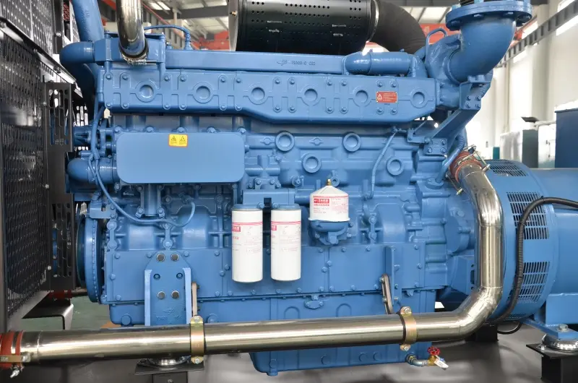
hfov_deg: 53.2
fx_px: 577
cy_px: 192
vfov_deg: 36.7
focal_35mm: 36
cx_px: 289
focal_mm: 24
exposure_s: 1/13
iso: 320
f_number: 3.8
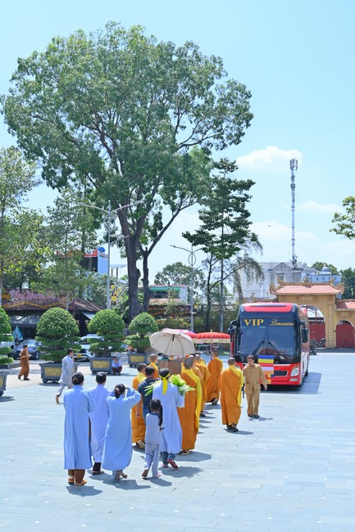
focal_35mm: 46
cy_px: 266
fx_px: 681
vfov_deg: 42.8
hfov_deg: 29.2
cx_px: 178
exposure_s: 1/200
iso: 100
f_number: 8
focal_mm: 46
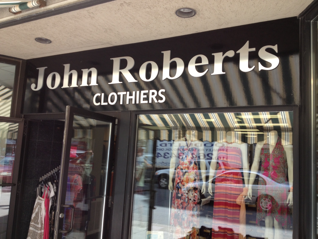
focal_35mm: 35
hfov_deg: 52.6
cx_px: 159
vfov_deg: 40.7
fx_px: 322
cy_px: 120
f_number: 2.4
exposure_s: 1/175
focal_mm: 4.28
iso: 50
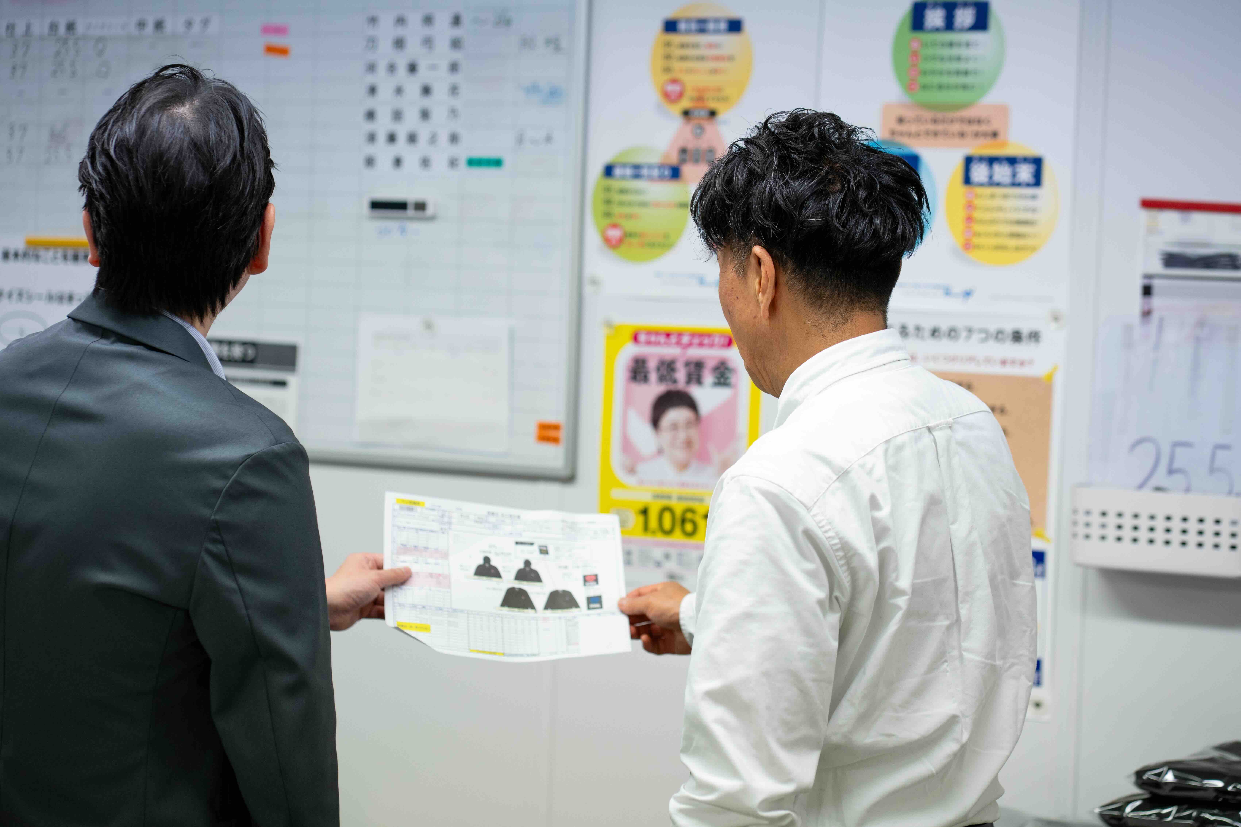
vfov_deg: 16.1
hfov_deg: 23.9
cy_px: 414
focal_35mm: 85
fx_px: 2930
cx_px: 620
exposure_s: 1/250
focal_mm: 85
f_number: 3.5
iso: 800
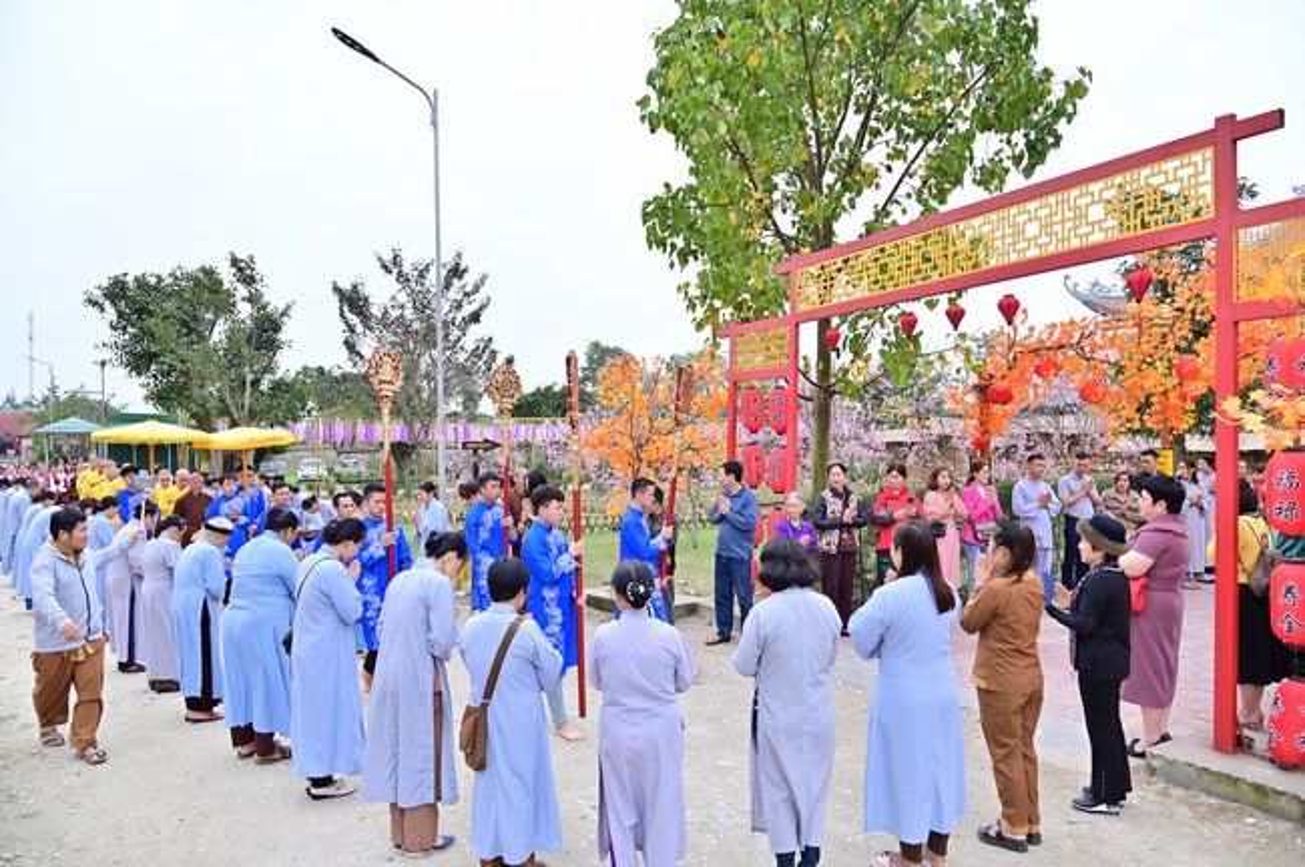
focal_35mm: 24
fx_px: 869
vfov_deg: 53.0
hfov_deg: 73.8
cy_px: 434
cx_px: 652
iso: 160
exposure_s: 1/400
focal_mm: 24
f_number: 5.6
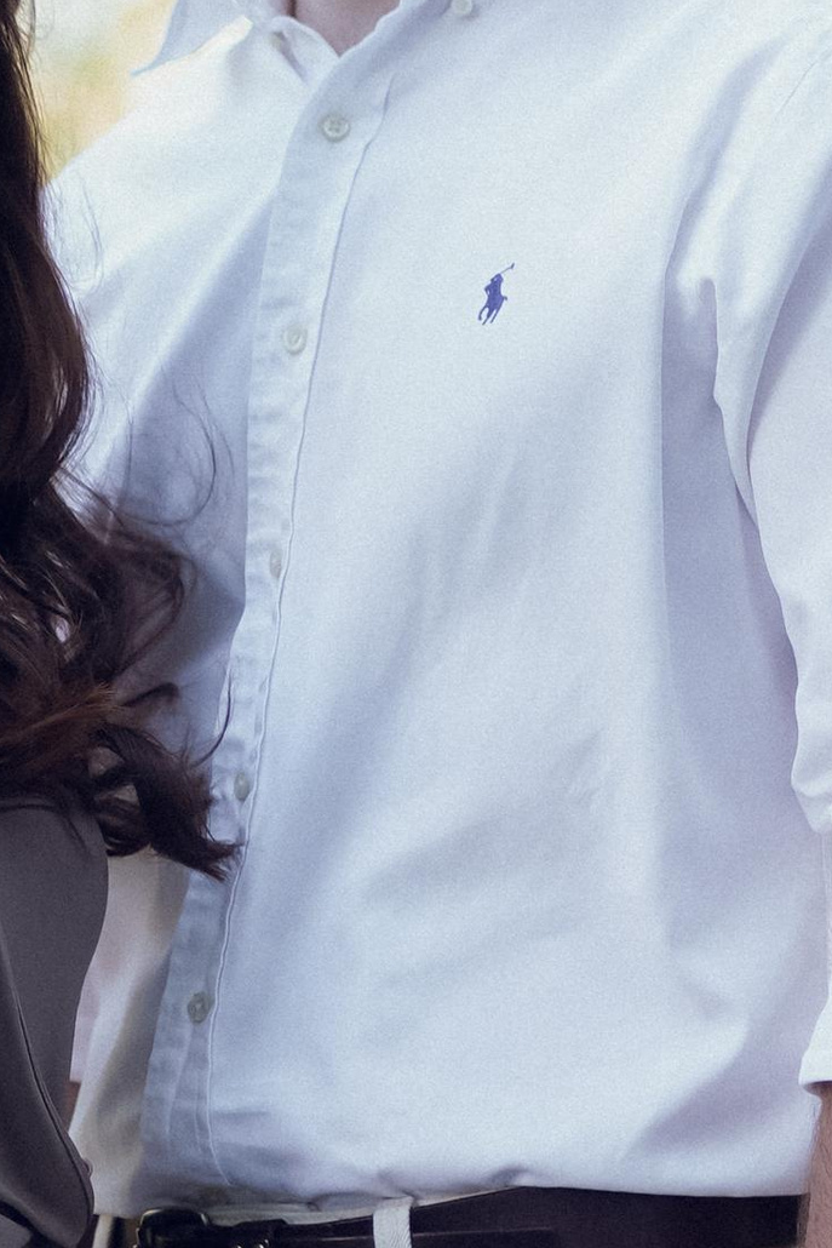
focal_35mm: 205
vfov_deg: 10.0
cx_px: -22
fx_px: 7104
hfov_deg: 6.7
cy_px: 996
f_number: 1.8
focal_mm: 55
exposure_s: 1/400
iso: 100
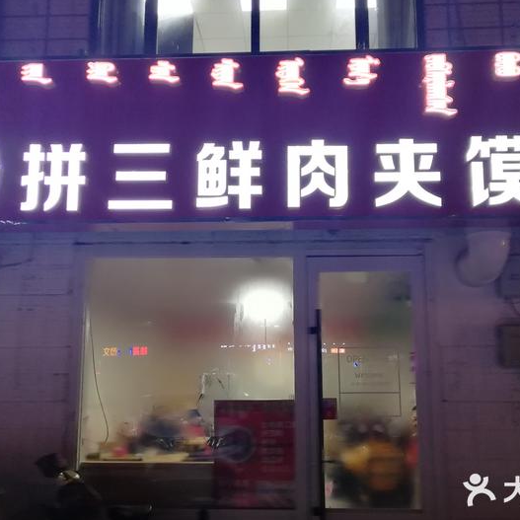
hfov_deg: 48.4
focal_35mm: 34
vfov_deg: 48.4
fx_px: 578
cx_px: 265
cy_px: 273
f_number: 1.8
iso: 160
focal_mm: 3.83
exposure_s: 1/50
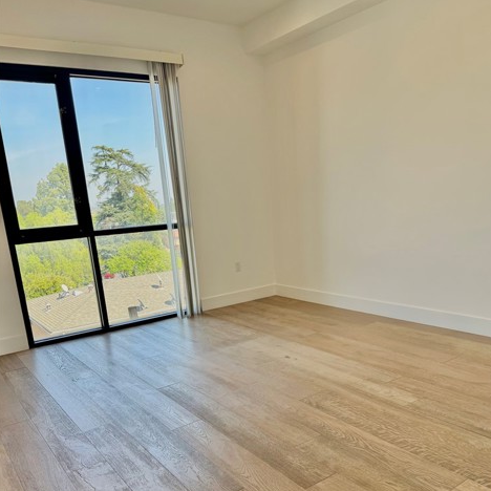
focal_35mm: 29
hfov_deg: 55.6
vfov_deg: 54.7
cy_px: 318
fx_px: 465
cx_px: 247
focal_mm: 6.76
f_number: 1.78
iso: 80
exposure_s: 1/425
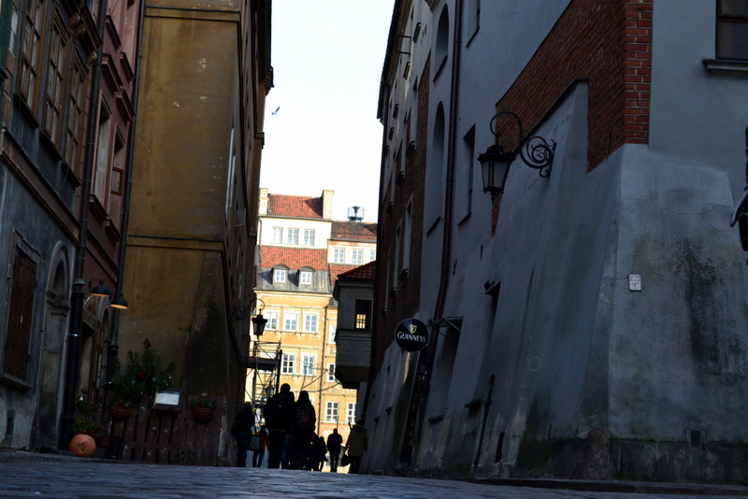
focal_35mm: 68
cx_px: 374
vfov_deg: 20.2
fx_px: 1403
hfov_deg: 29.9
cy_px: 250
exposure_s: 1/200
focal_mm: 45
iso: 400
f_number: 10
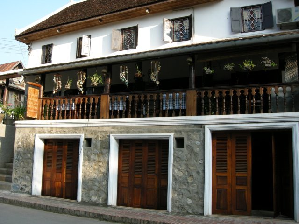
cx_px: 150
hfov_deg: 51.4
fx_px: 311
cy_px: 112
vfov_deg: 39.7
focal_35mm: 36
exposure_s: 1/127
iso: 64
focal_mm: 7.5
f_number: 4.3
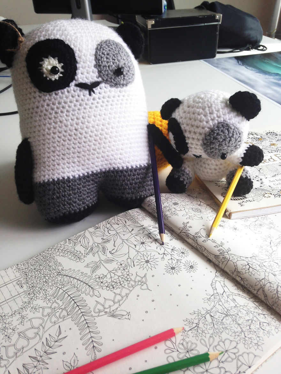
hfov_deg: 43.0
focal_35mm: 33
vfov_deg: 55.3
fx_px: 357
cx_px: 140
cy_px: 187
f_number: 2.4
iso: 50
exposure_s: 1/229
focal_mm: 4.12
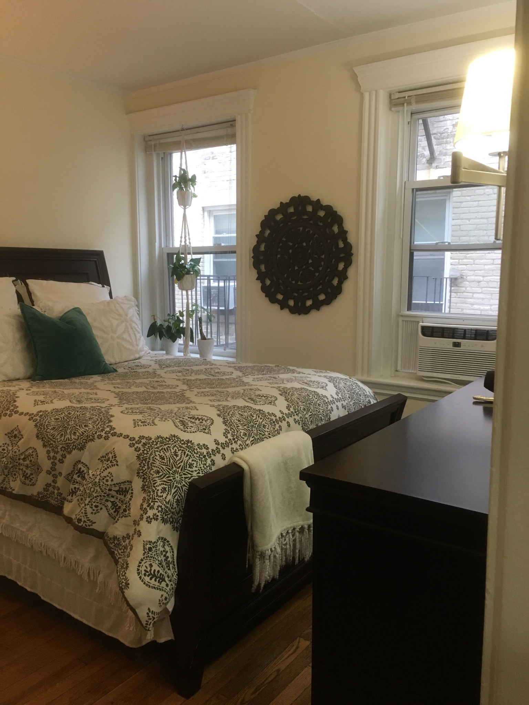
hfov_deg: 48.2
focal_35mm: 29
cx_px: 264
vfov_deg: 61.7
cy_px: 352
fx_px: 591
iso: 125
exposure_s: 1/30
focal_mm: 4.15
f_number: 2.2
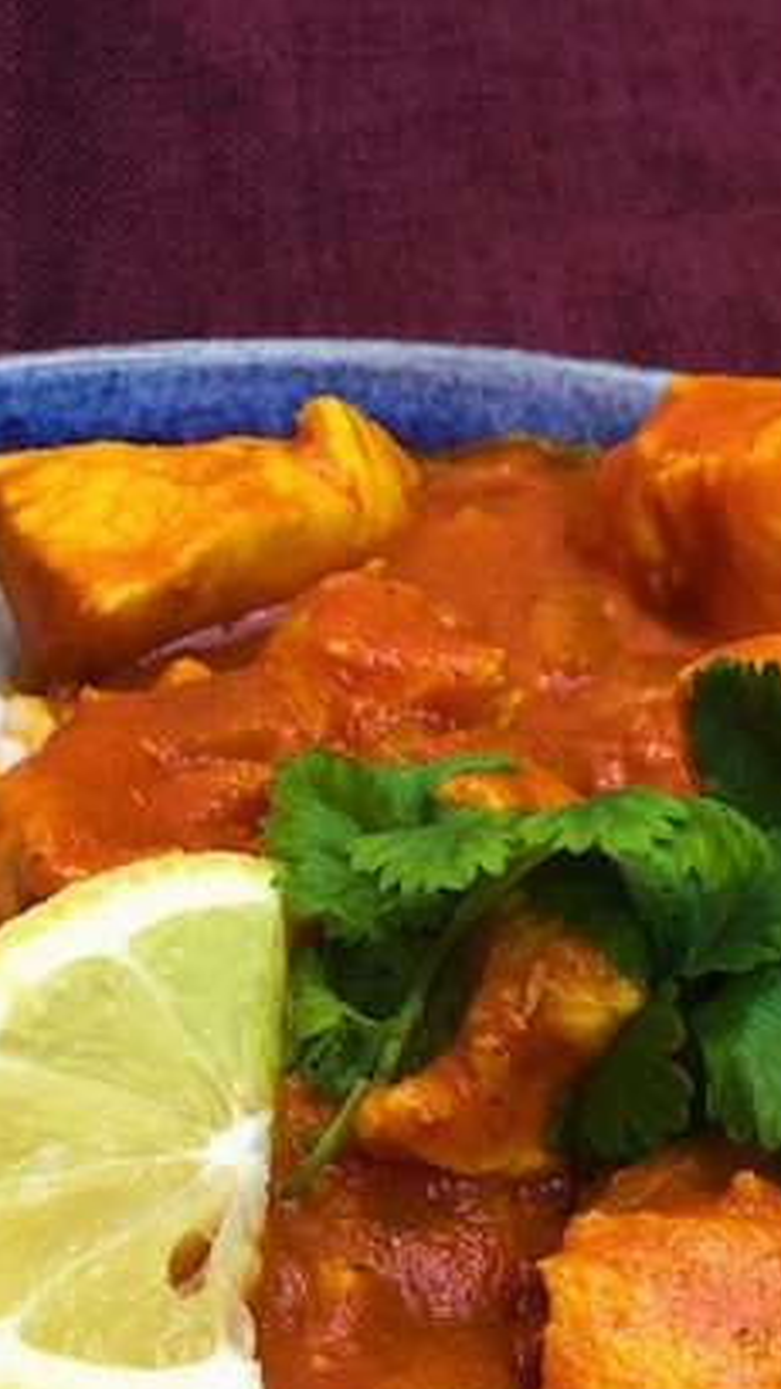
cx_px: 835
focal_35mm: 142
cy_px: 1274
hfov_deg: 8.5
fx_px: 5229
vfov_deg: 15.0
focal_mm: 6
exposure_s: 1/60
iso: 32
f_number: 2.4
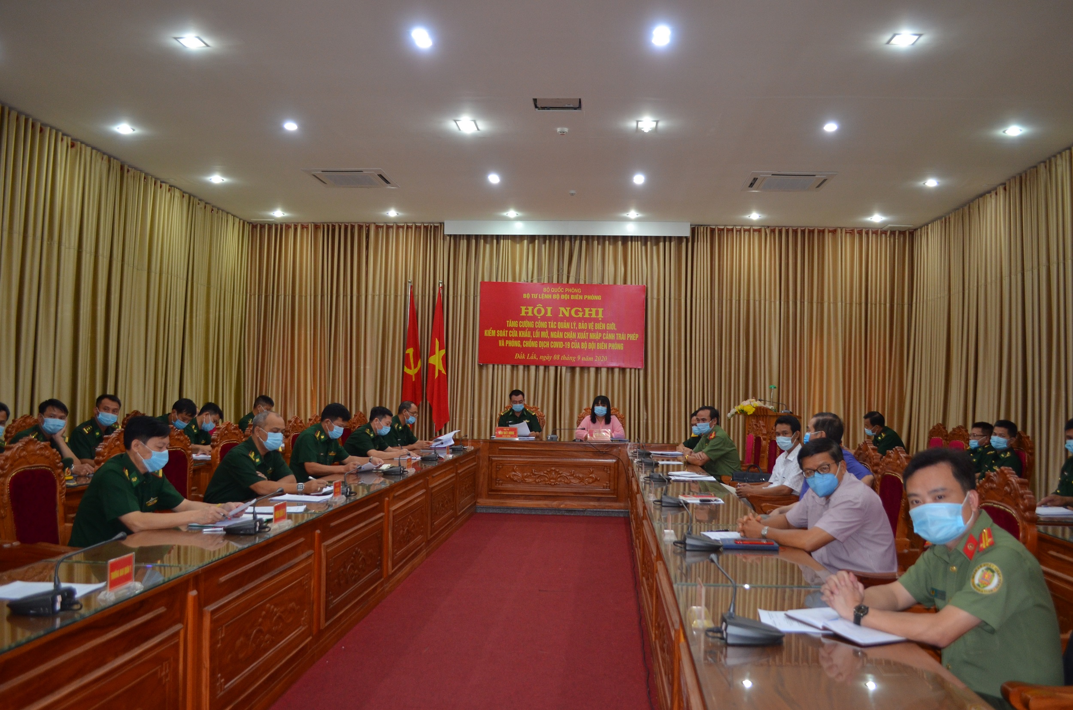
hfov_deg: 62.0
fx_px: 892
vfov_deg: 43.4
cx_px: 536
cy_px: 355
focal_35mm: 30
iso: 640
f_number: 3.8
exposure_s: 1/60
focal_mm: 20
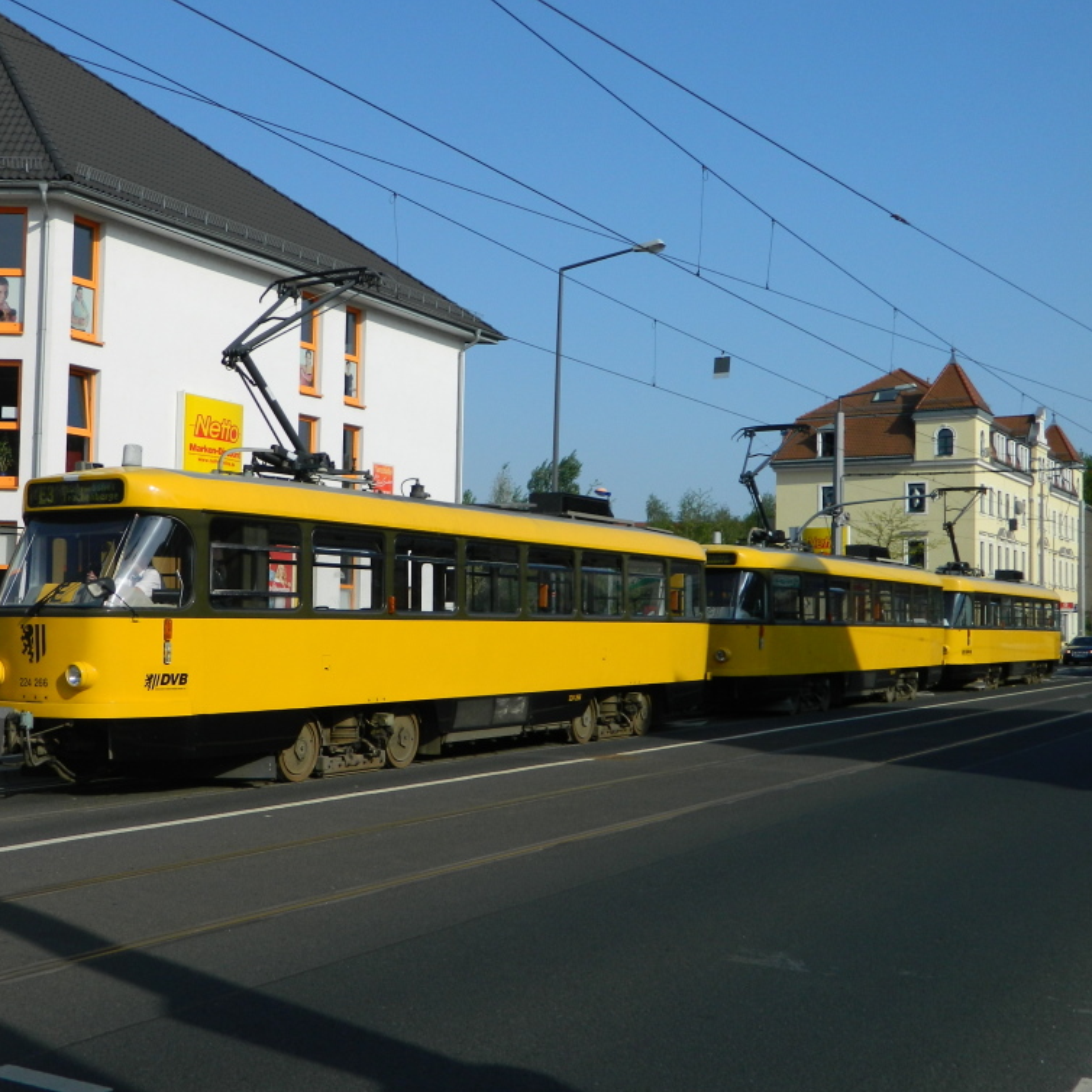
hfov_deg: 39.6
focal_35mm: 42
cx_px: 382
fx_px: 1499
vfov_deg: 40.0
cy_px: 553
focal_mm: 6.2
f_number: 9.4
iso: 80
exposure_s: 1/200
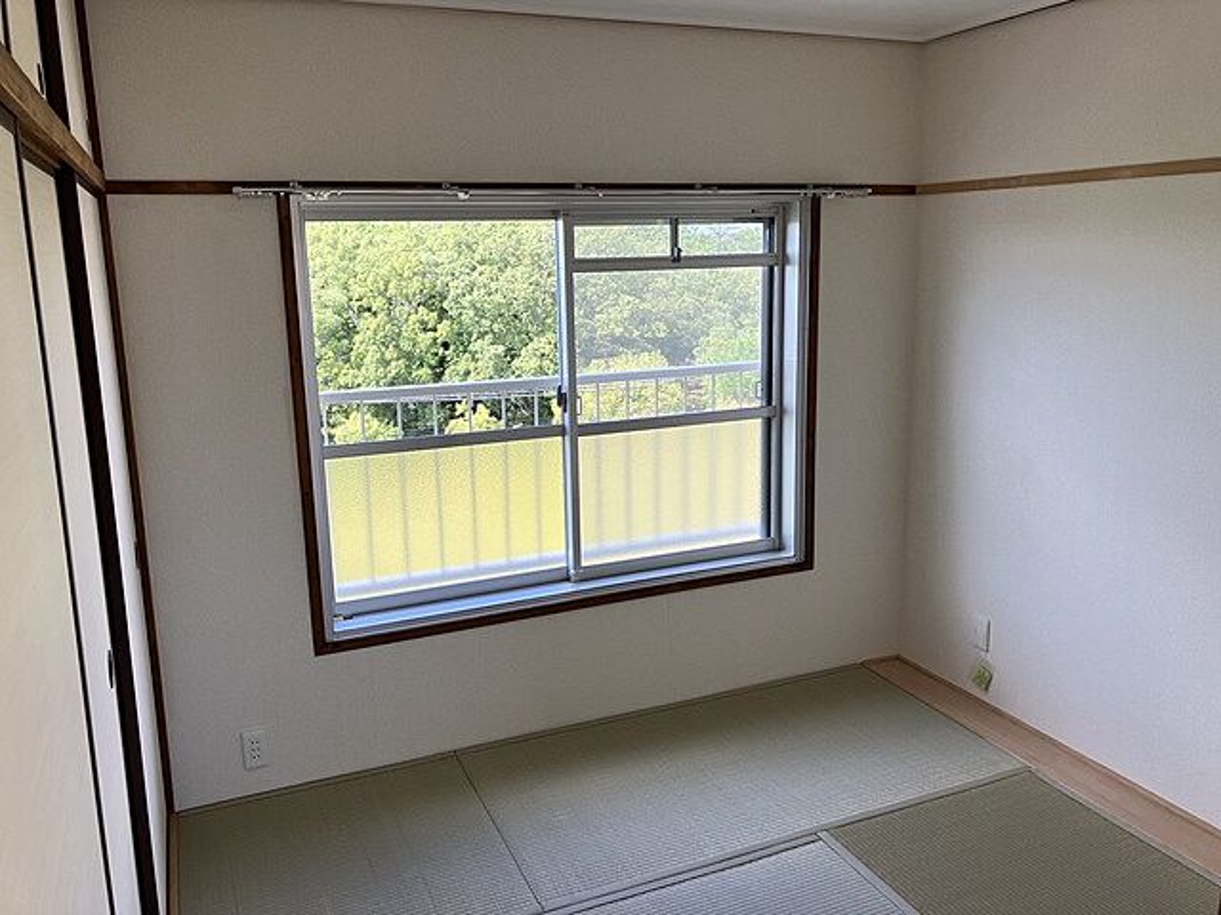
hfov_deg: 63.4
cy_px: 458
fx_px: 988
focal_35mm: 28
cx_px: 610
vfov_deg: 49.7
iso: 25
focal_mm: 3.99
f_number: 1.8
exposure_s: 1/163
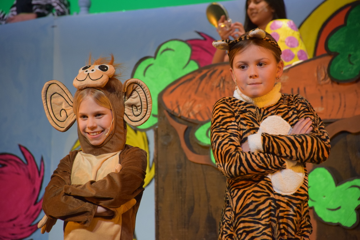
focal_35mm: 210
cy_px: 120
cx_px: 180
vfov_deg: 6.5
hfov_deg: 9.8
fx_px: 2100
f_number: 5.6
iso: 1400
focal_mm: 140
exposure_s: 1/125
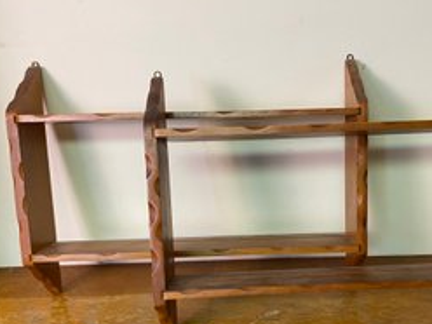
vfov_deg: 39.3
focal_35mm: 36
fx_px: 449
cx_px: 262
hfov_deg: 51.0
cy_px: 210
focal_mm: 4.25
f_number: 1.8
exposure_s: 1/60
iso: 125
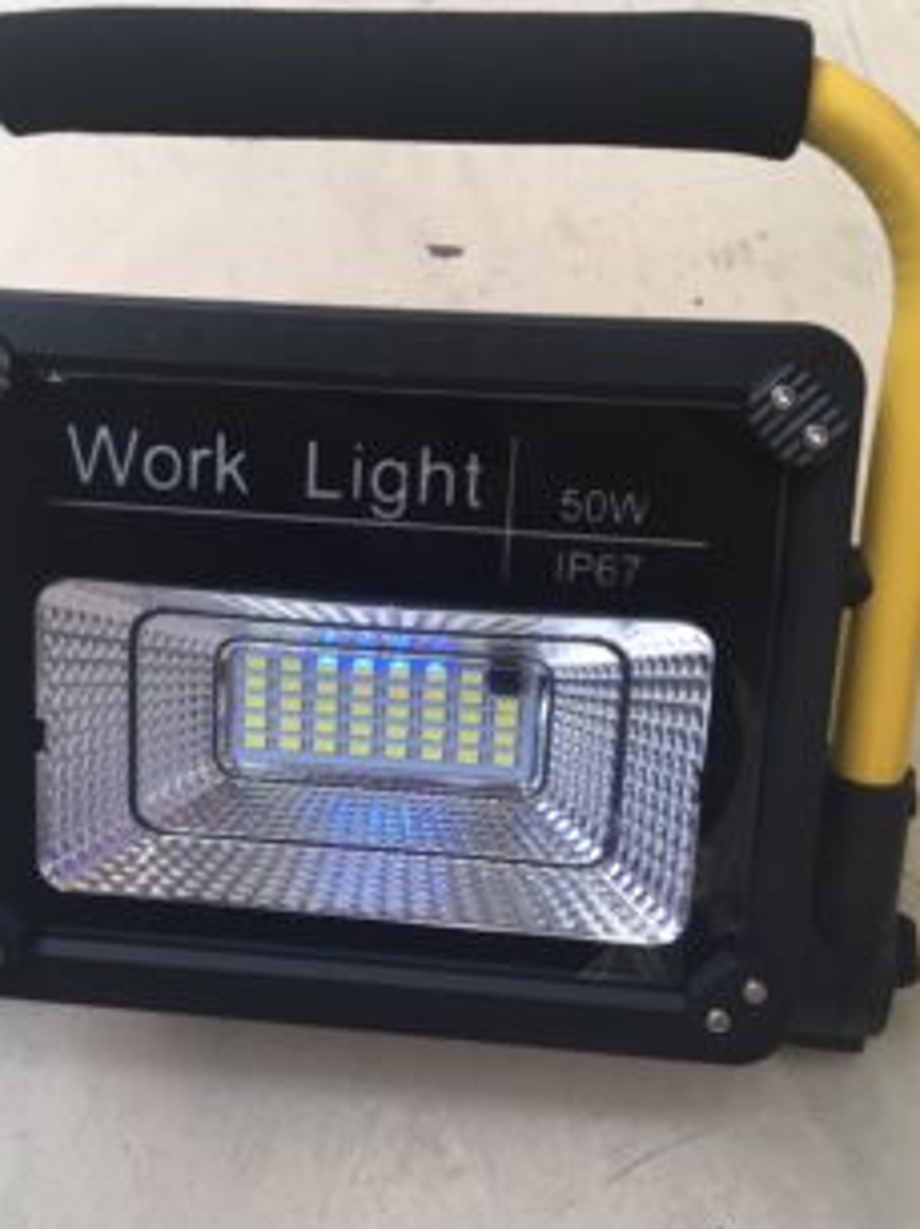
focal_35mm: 41
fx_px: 1455
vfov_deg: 45.8
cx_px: 390
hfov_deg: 35.0
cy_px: 602
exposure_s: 1/33
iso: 32
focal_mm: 4.15
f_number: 2.2
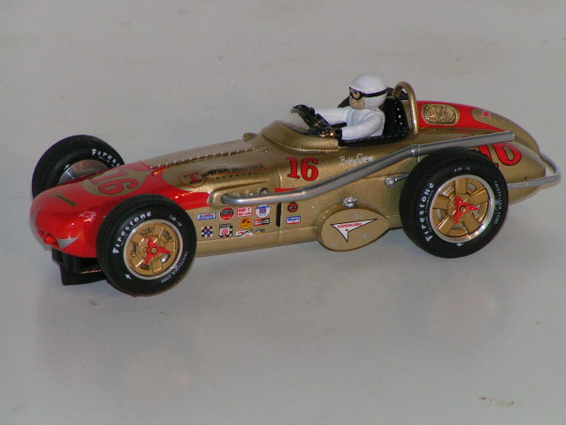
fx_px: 6213
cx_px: 283
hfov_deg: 5.2
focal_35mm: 380
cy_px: 212
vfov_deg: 3.9
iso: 100
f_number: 5.6
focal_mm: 58
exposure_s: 1/400
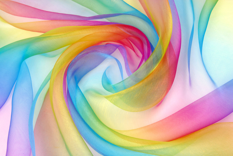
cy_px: 78
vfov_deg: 32.0
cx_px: 116
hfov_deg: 46.3
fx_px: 272
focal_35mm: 42
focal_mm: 28
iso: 100
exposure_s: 1/160
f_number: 18
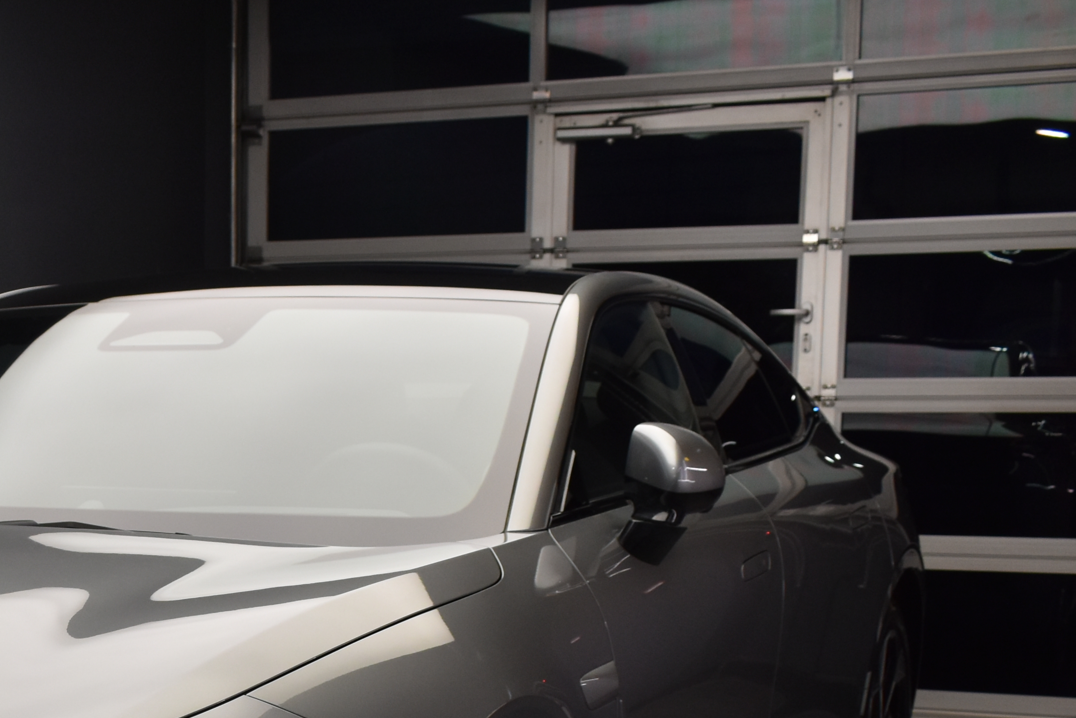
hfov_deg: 26.0
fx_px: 2212
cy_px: 757
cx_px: 10
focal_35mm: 74
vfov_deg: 17.9
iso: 400
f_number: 5
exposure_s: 1/100
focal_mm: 20
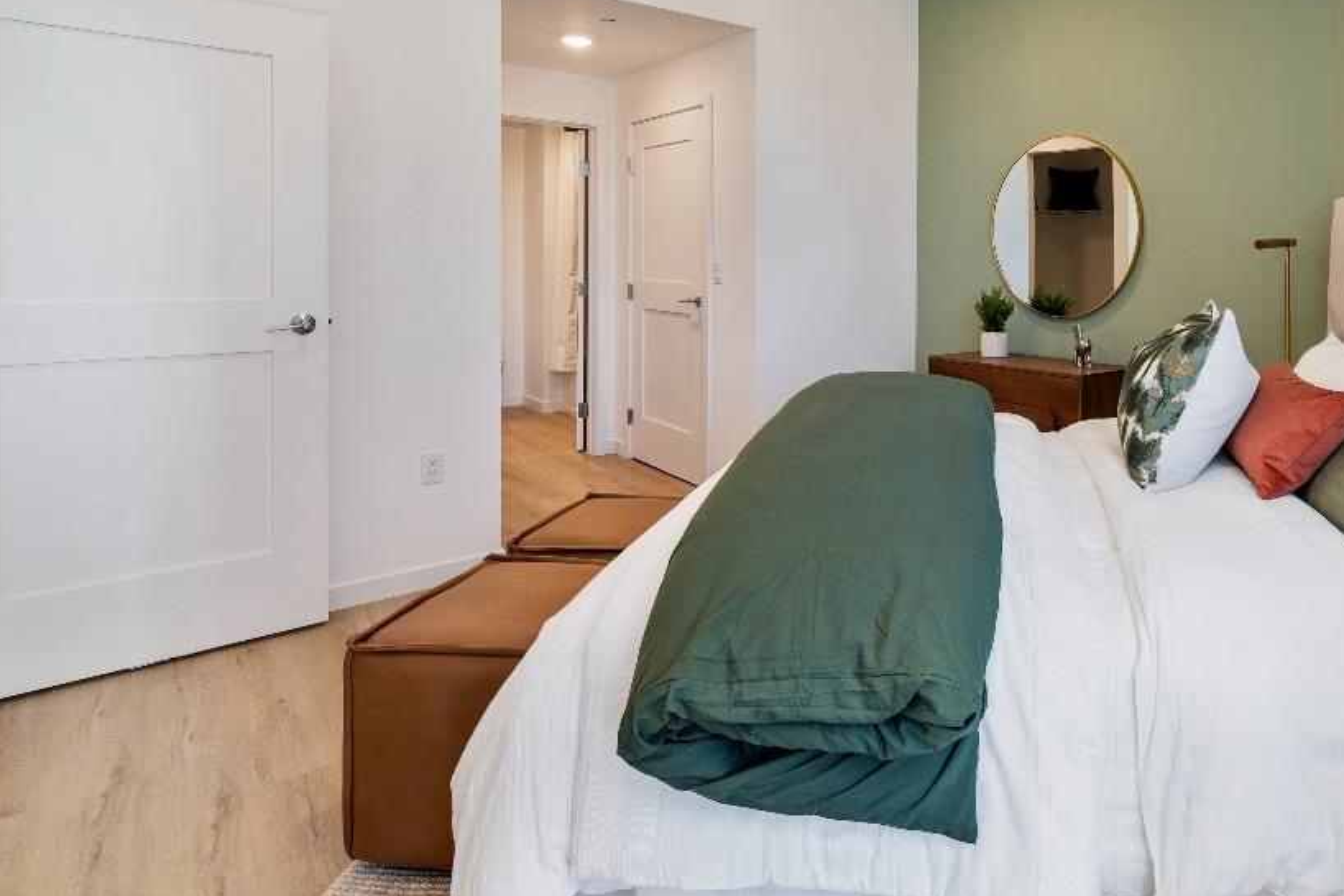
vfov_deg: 55.6
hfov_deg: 75.3
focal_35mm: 22
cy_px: 278
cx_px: 930
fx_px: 821
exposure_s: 1.3
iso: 100
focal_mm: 12
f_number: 8
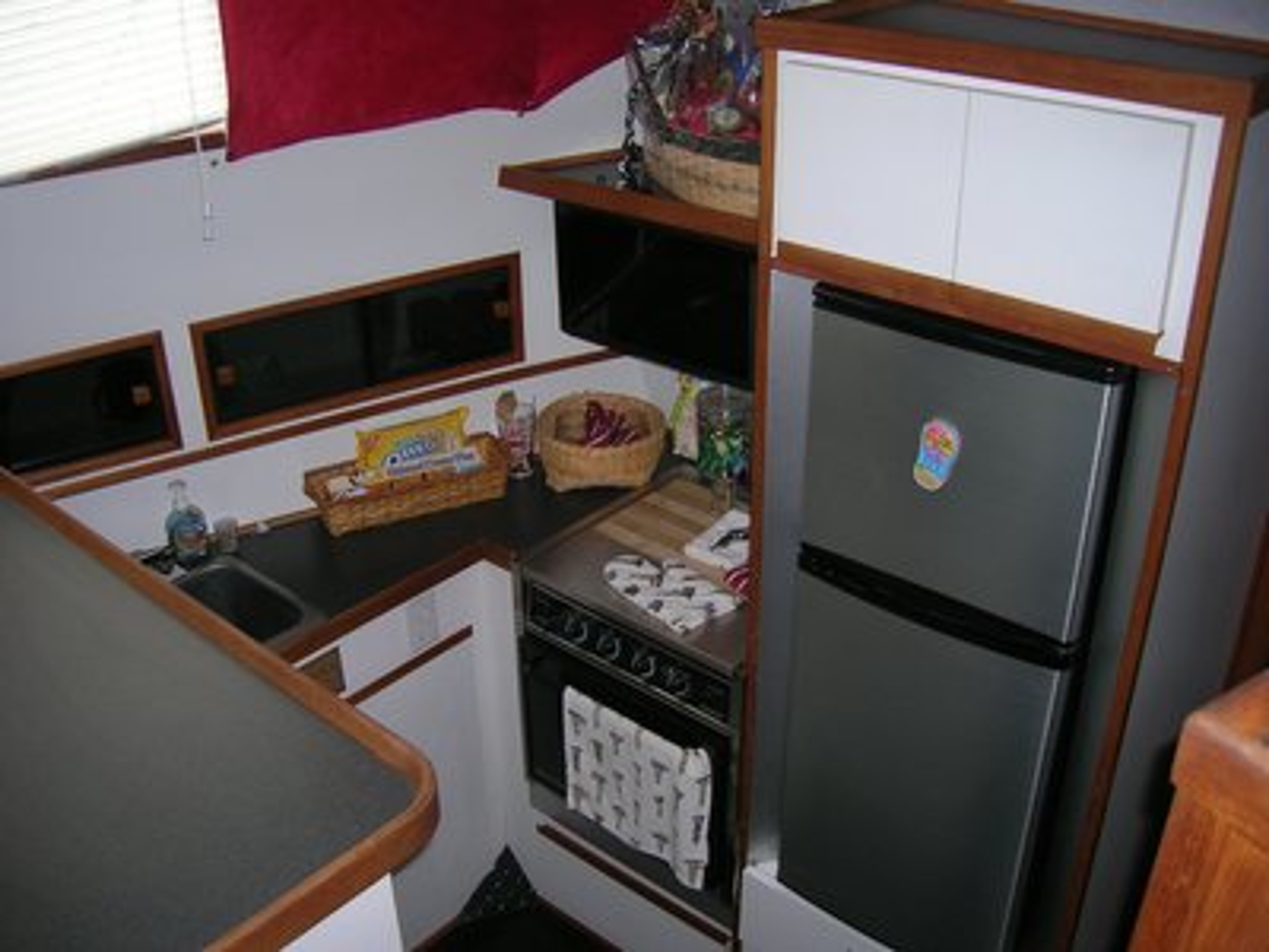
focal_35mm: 34
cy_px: 476
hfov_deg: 54.0
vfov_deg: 41.8
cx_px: 634
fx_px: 1246
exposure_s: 1/60.1
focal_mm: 5.7
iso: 50
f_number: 2.9
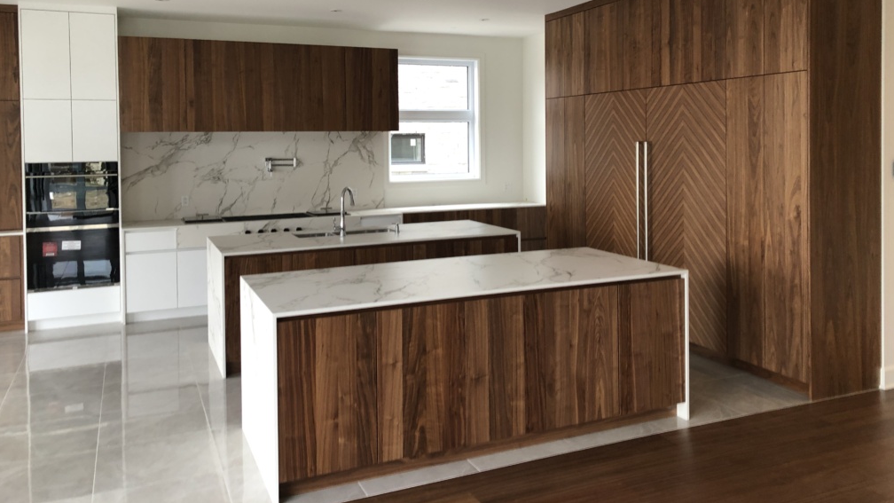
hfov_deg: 62.6
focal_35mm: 31
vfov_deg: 37.4
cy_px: 166
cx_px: 451
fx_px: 735
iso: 40
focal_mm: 3.99
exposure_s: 1/24
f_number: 1.8
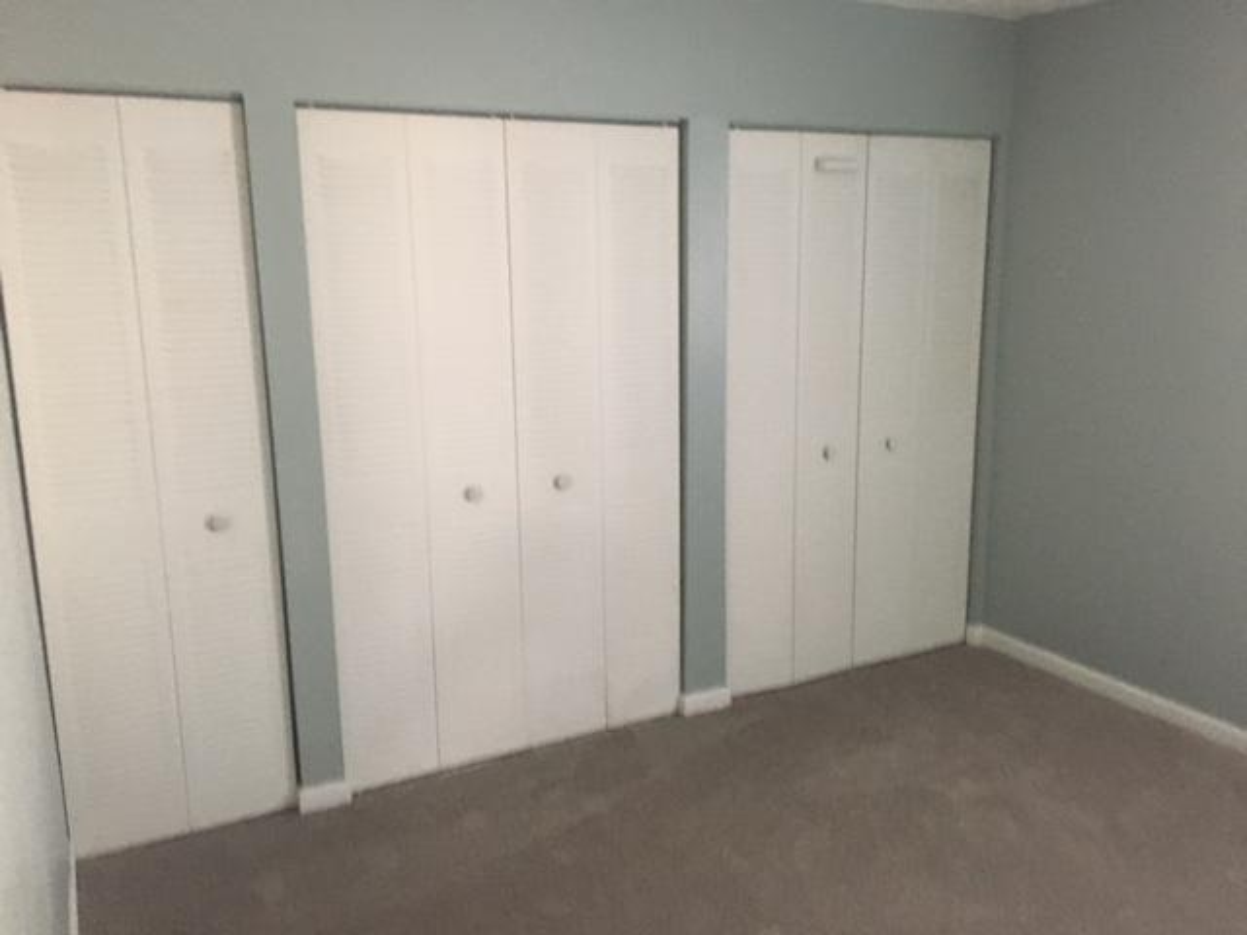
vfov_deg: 48.2
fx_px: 1045
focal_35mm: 29
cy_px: 468
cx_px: 624
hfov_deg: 61.7
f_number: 2.2
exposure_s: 1/15
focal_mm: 4.15
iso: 200
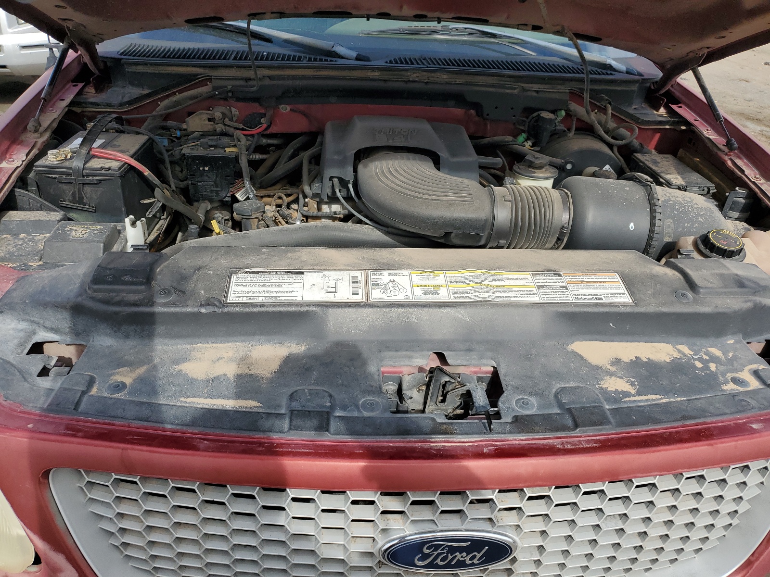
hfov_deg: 67.3
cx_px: 385
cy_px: 288
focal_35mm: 26
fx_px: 578
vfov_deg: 53.1
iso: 50
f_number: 1.5
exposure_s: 1/1667
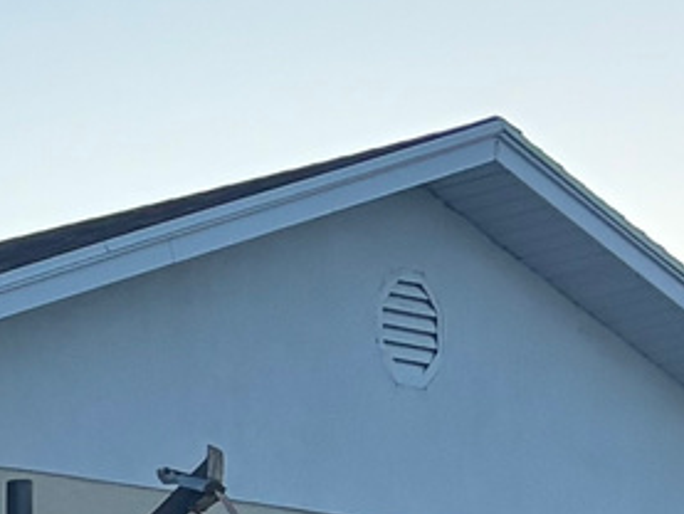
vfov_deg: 7.4
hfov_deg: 9.1
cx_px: -1054
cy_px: 1134
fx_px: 3795
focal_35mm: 192
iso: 50
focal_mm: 5.96
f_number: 1.6
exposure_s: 1/1027
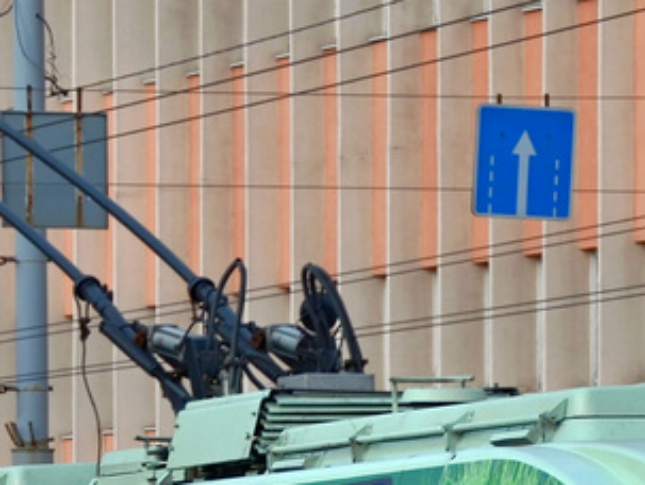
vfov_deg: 4.0
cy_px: 499
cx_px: 505
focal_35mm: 370
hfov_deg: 5.3
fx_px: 6902
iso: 100
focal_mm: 60
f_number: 8
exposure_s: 1/400
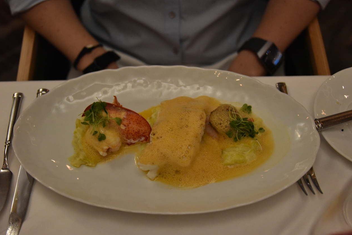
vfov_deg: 27.5
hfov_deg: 40.3
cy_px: 120
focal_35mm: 49
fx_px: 479
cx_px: 177
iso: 5000
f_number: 4.2
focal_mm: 48
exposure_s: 1/100
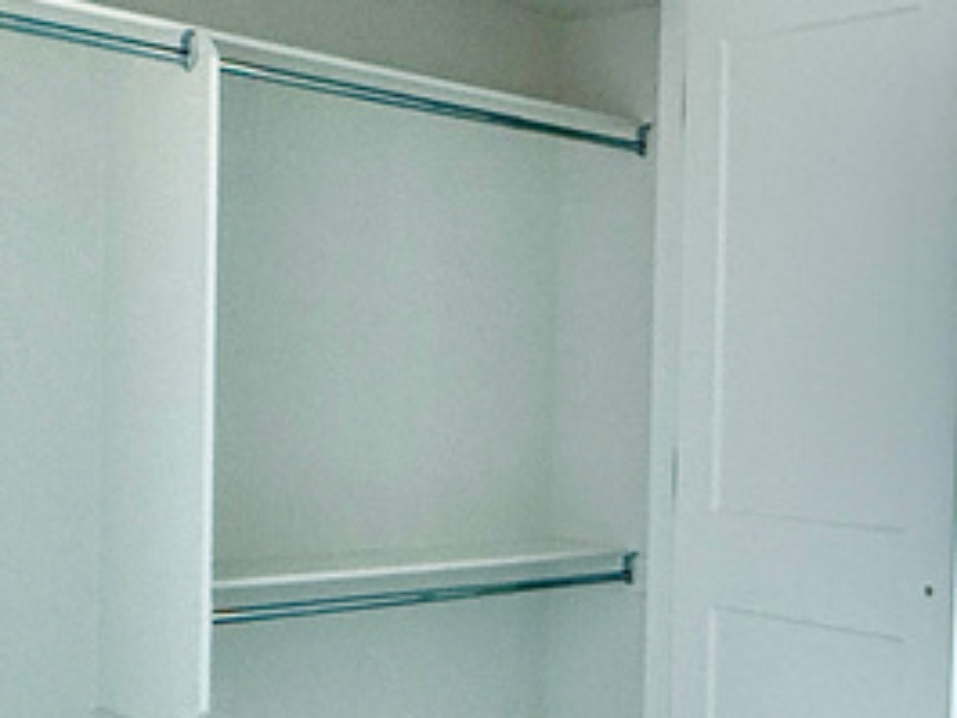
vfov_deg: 26.9
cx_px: 1101
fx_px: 1494
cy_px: 462
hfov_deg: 30.9
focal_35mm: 54
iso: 100
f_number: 2.2
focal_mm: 2.22
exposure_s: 1/99
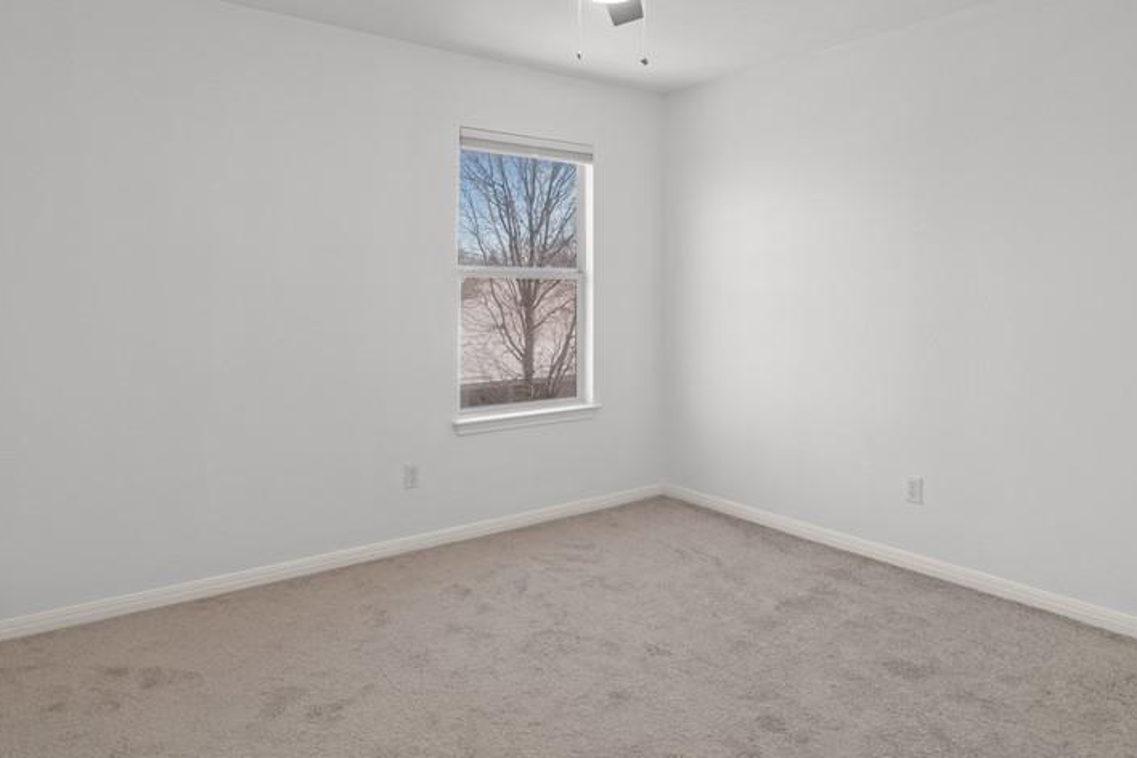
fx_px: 726
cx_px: 565
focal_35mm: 23
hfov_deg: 76.1
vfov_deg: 54.3
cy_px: 273
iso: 400
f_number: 9
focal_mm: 10
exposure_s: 1
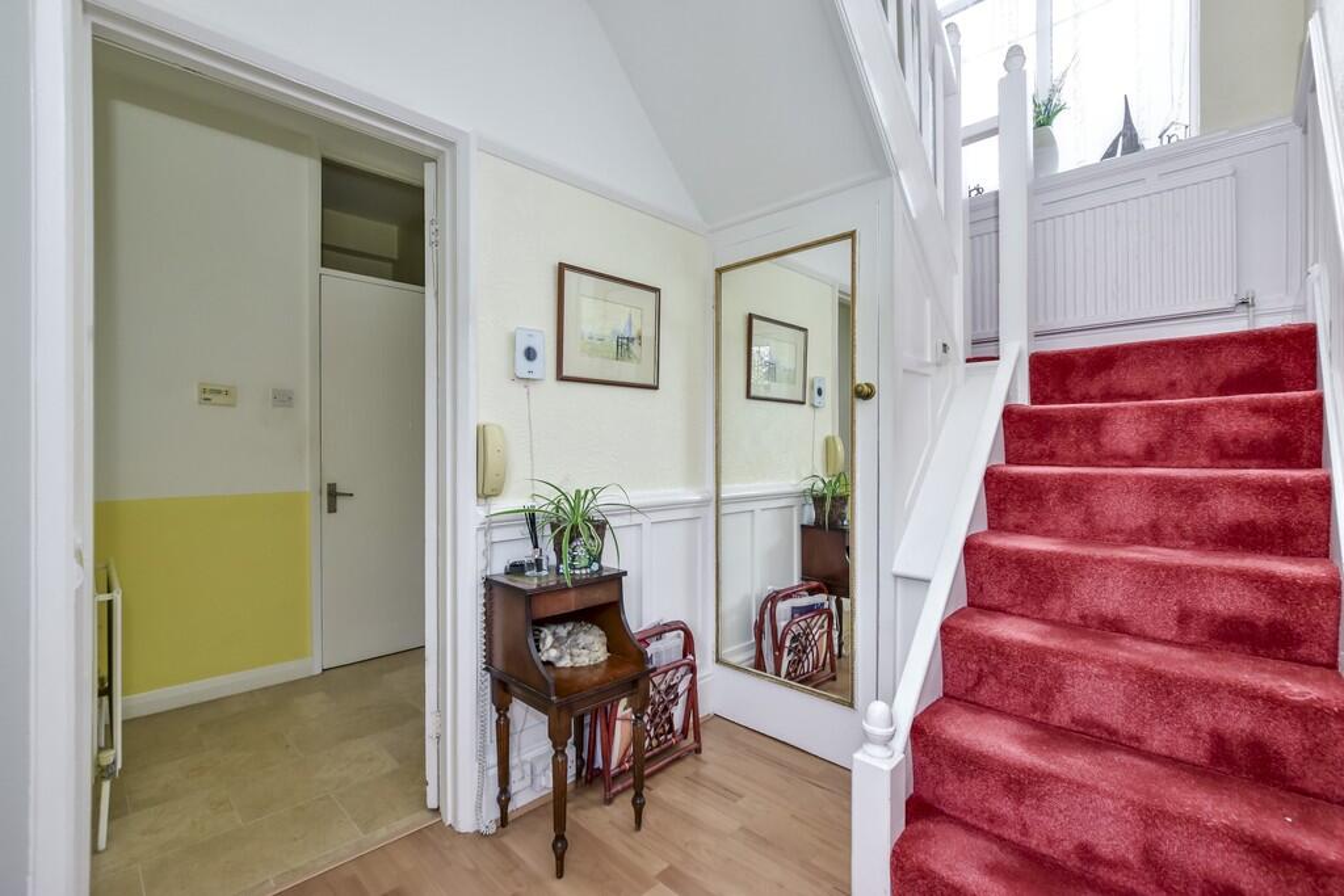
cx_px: 672
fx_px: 560
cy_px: 448
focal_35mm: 15
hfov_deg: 100.4
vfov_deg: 77.3
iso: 640
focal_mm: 10
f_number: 8
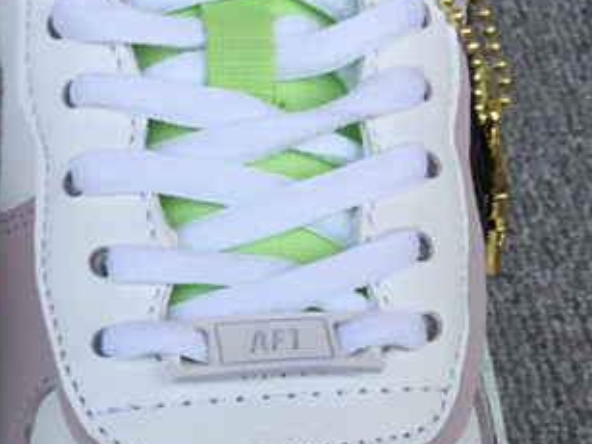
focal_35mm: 91
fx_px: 1556
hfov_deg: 20.6
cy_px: 503
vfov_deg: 15.7
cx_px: -50
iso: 25
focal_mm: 3.3
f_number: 2.4
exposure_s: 1/529
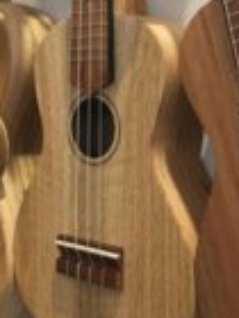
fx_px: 764
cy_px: 43
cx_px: 43
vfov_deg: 23.1
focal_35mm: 83
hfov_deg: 17.6
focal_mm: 4.15
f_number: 2.2
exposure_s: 1/17
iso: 100
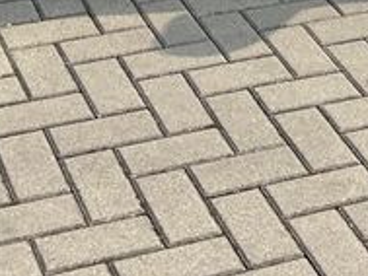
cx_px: 325
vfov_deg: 9.5
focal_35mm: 141
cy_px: -346
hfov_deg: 13.9
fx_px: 1500
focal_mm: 5.1
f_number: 1.6
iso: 50
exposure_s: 1/3135
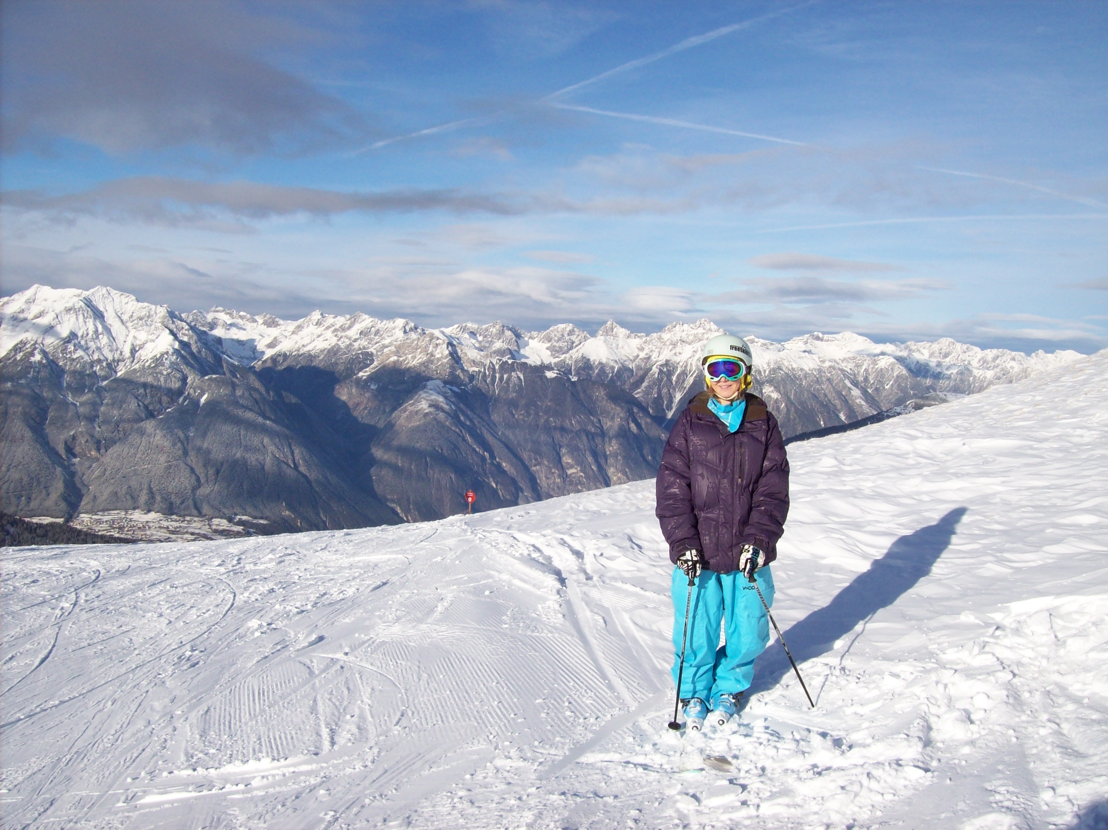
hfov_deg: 51.4
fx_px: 1152
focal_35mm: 36
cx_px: 554
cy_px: 415
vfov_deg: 39.6
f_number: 4.8
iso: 80
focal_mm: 6
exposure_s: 1/1050
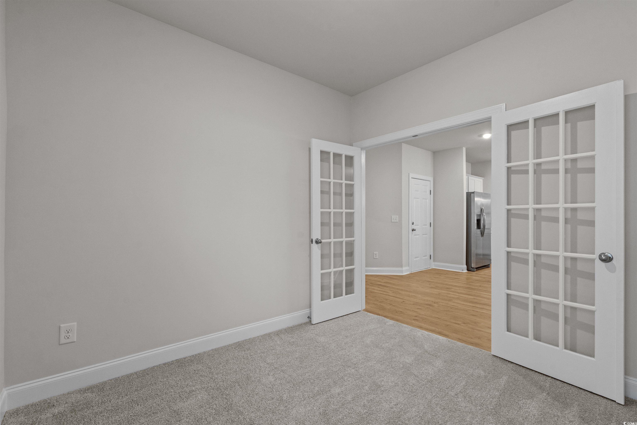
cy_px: 212
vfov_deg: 73.7
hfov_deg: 96.7
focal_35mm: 16
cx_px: 318
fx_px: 283
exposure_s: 1/15
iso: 1000
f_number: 8
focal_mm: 16
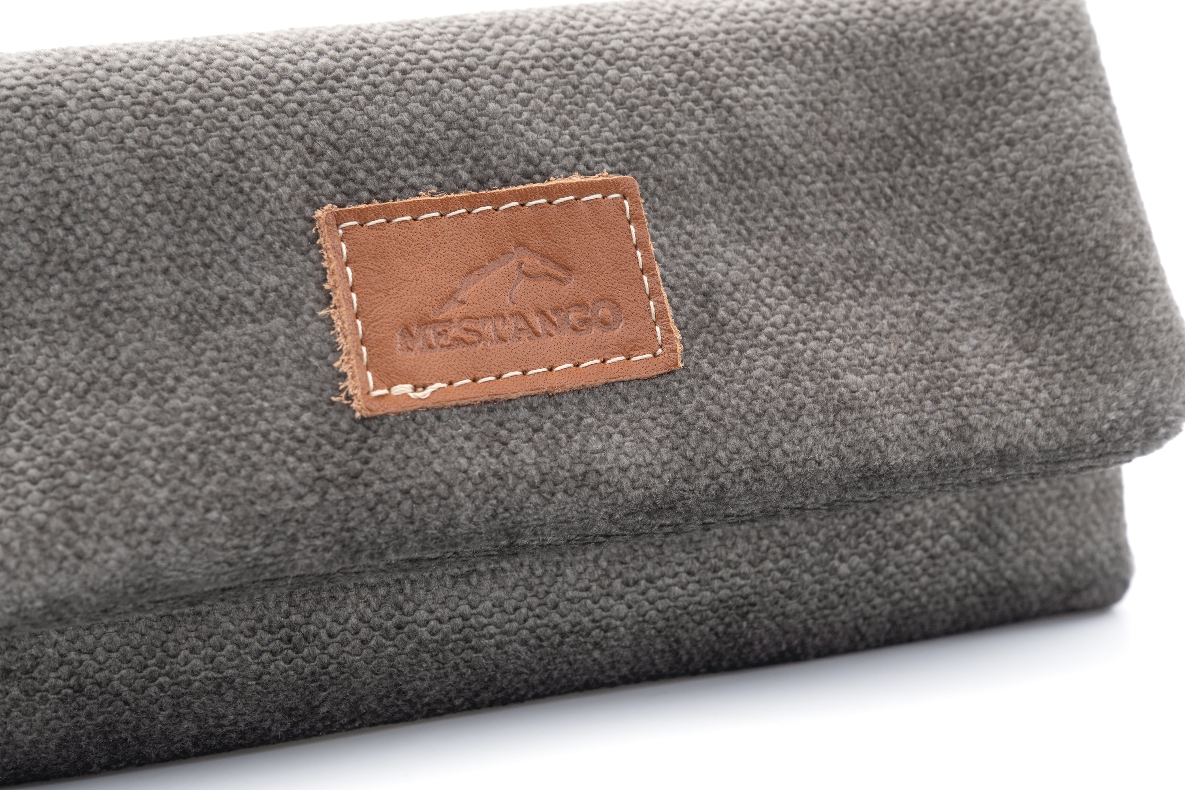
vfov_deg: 18.2
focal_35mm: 75
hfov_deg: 27.0
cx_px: 592
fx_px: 2469
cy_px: 395
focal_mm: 50
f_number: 7.1
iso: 125
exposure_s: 1/4
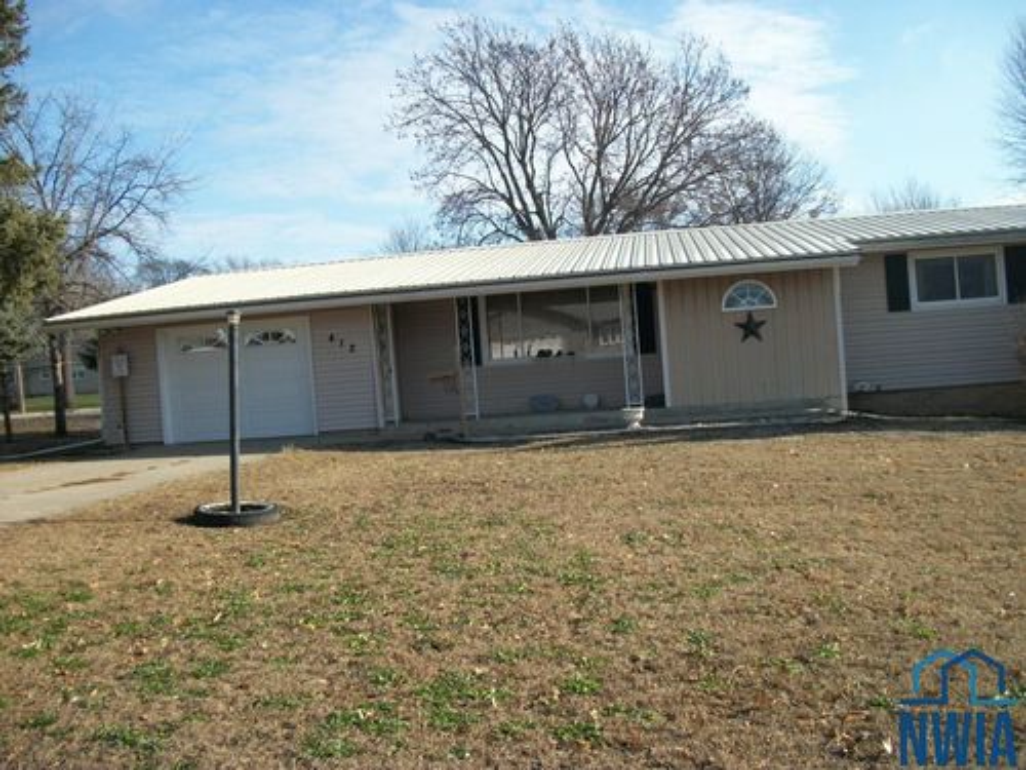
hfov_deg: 56.8
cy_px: 385
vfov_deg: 44.2
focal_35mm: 32
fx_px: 948
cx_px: 513
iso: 80
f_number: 8.8
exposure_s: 1/160
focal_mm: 5.7
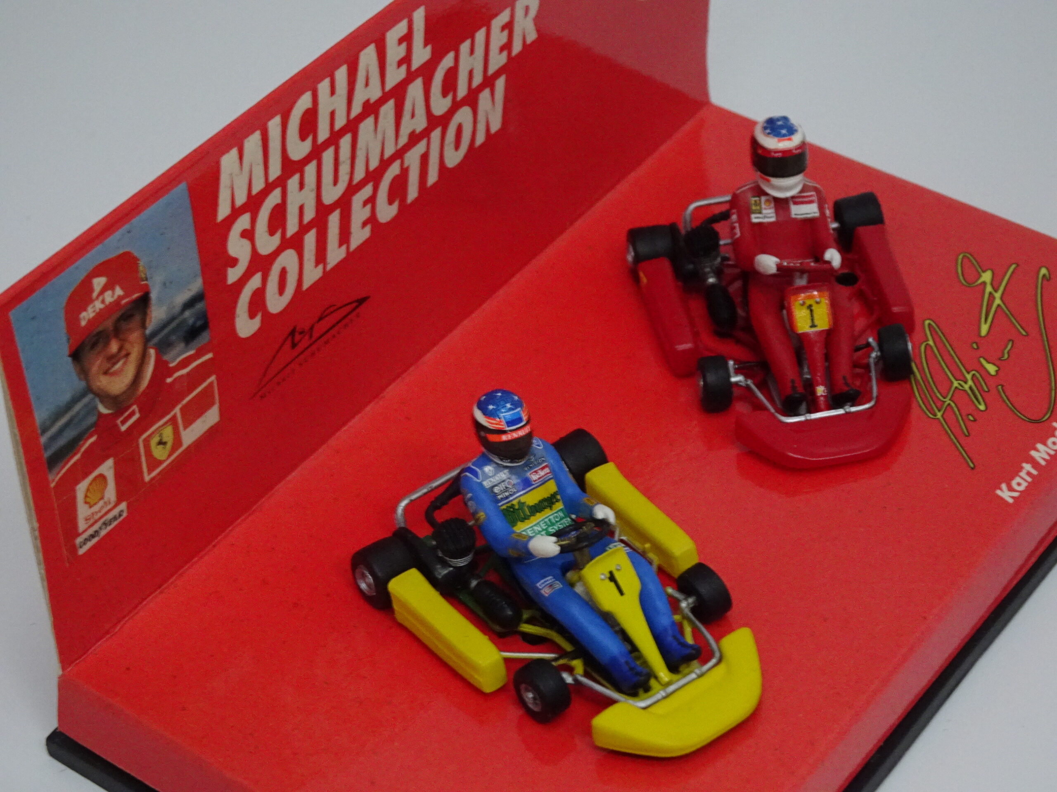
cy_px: 396
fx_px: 2595
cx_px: 528
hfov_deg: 23.0
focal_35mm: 85
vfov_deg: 17.4
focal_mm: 14.54
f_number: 5
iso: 800
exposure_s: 1/60
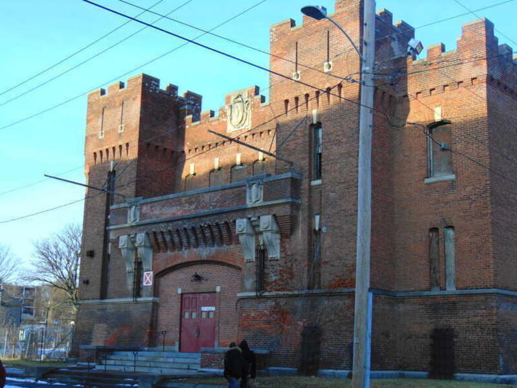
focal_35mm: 50
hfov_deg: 38.2
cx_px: 258
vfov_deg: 29.1
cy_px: 194
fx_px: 747
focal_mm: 9
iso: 80
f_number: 3.5
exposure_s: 1/320
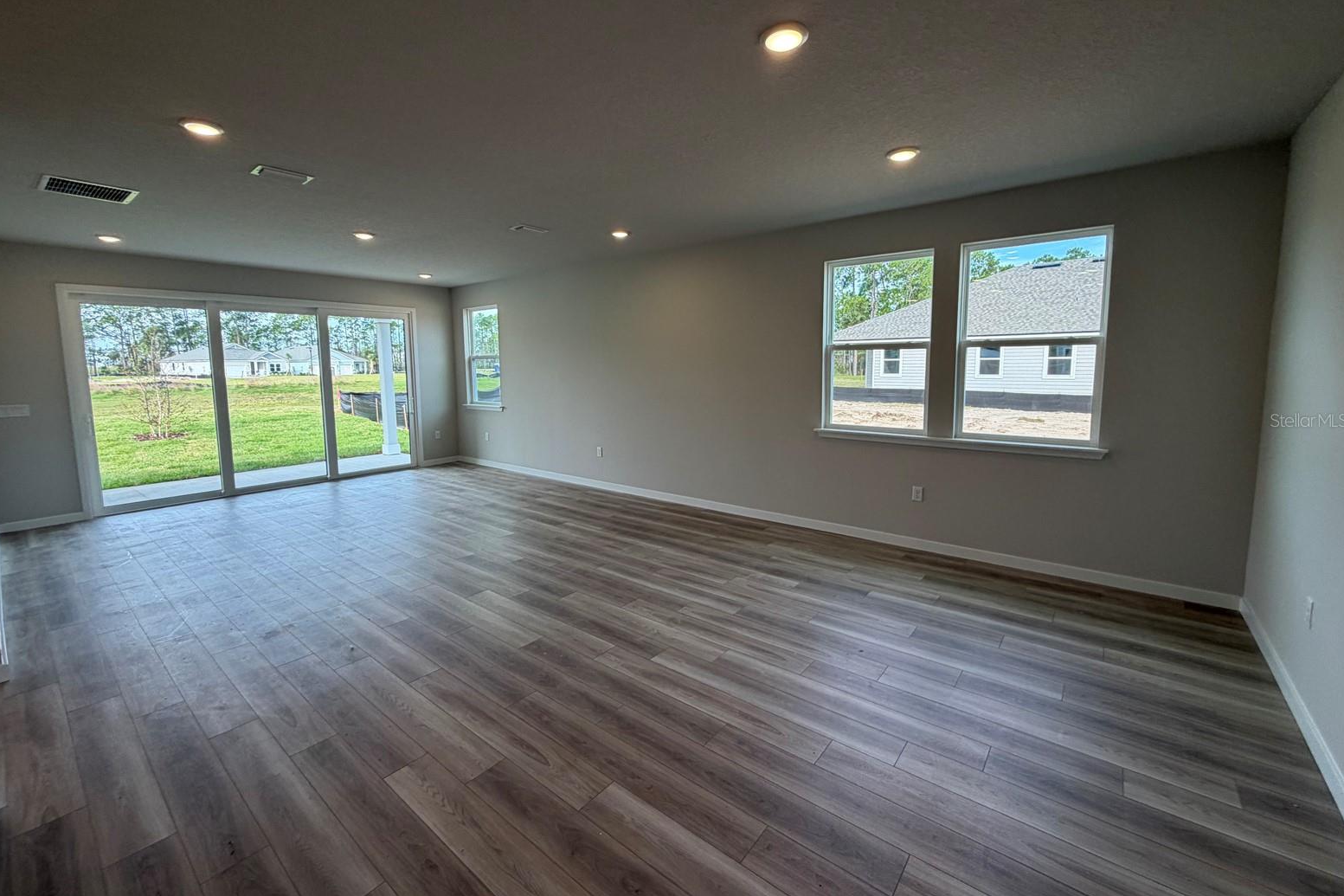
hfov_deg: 100.4
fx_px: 560
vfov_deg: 77.2
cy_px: 420
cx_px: 659
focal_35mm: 15
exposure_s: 1/120
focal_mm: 2.22
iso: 64
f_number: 2.2
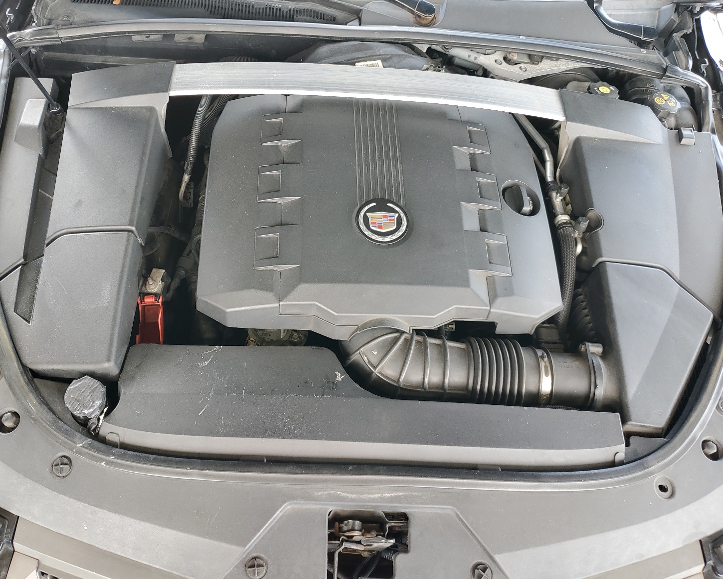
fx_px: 599
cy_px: 290
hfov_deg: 62.1
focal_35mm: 28
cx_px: 337
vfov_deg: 51.5
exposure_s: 1/60.2
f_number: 1.5
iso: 52
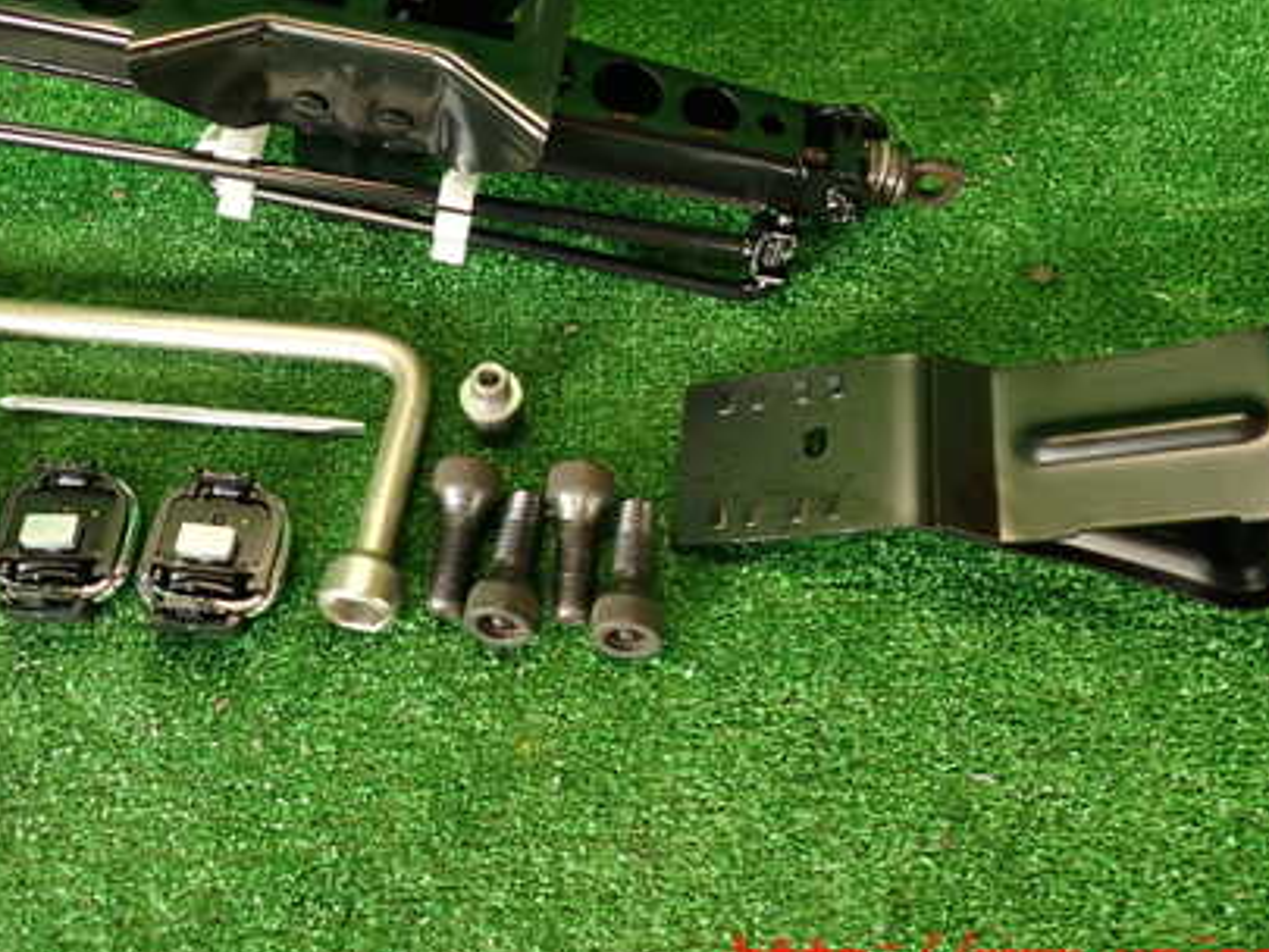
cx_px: 501
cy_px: 301
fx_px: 1357
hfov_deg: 49.8
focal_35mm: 37
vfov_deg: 38.2
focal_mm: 4.5
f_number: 2
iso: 200
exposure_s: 1/50
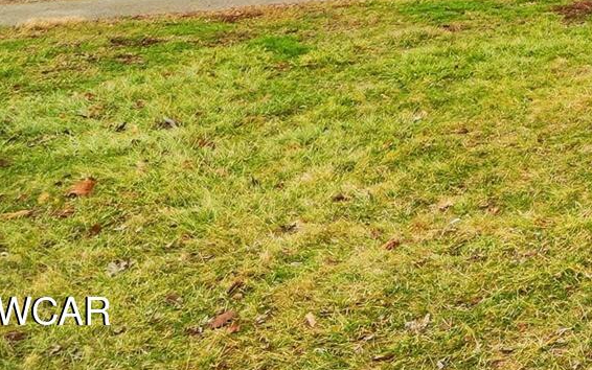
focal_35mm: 54
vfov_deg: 18.2
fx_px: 871
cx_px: 910
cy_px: -320
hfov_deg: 26.2
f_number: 9
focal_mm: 10
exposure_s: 1/2500
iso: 125
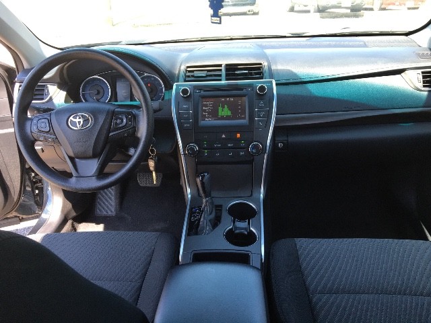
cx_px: 216
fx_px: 361
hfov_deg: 61.7
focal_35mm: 29
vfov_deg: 48.2
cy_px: 162
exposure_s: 1/120
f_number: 2.2
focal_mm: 4.15
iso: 40
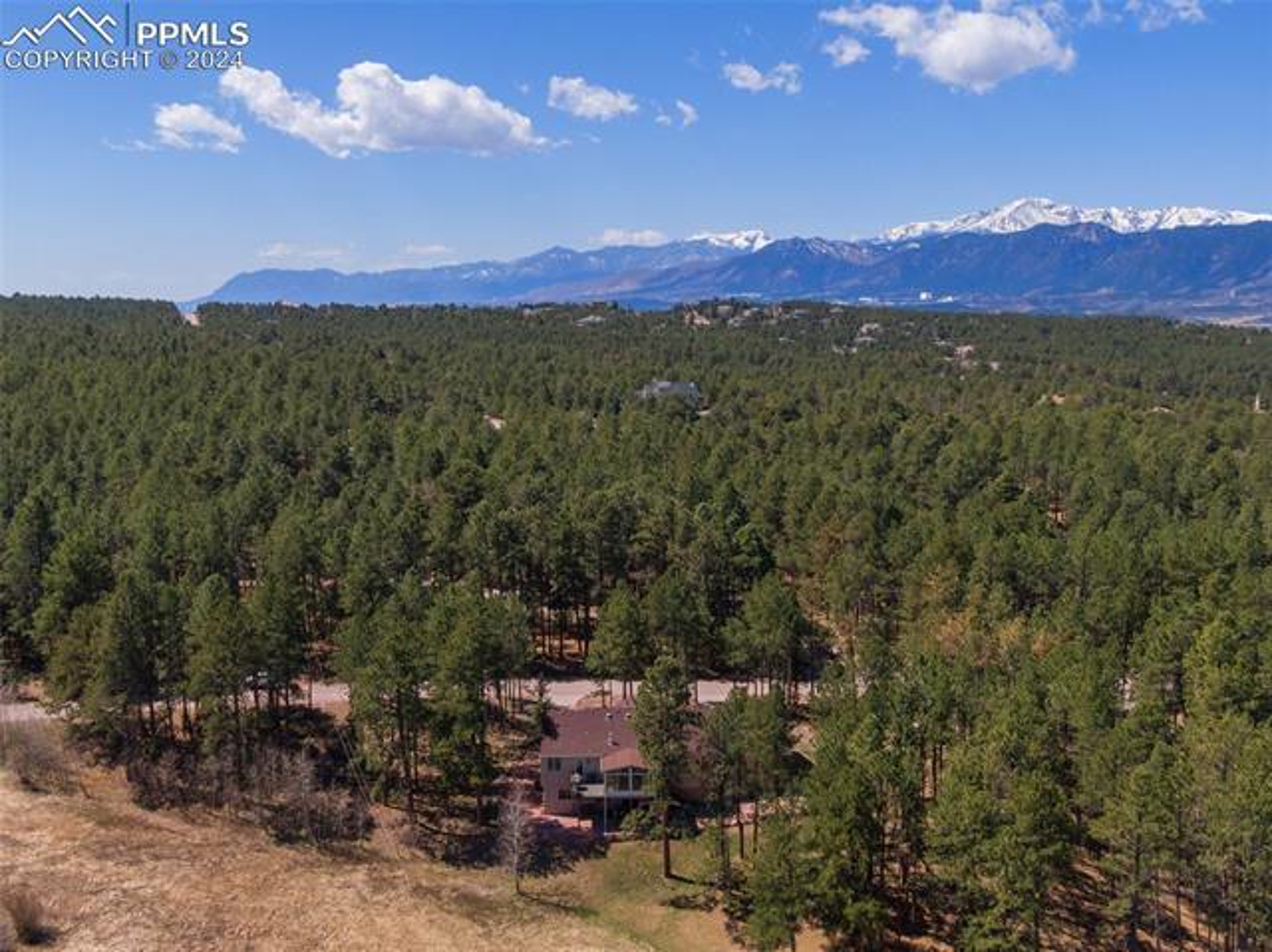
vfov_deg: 35.1
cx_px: 636
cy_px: 476
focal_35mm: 41
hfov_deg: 45.8
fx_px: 1505
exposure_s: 1/20
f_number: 3.5
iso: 100
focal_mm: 7.07
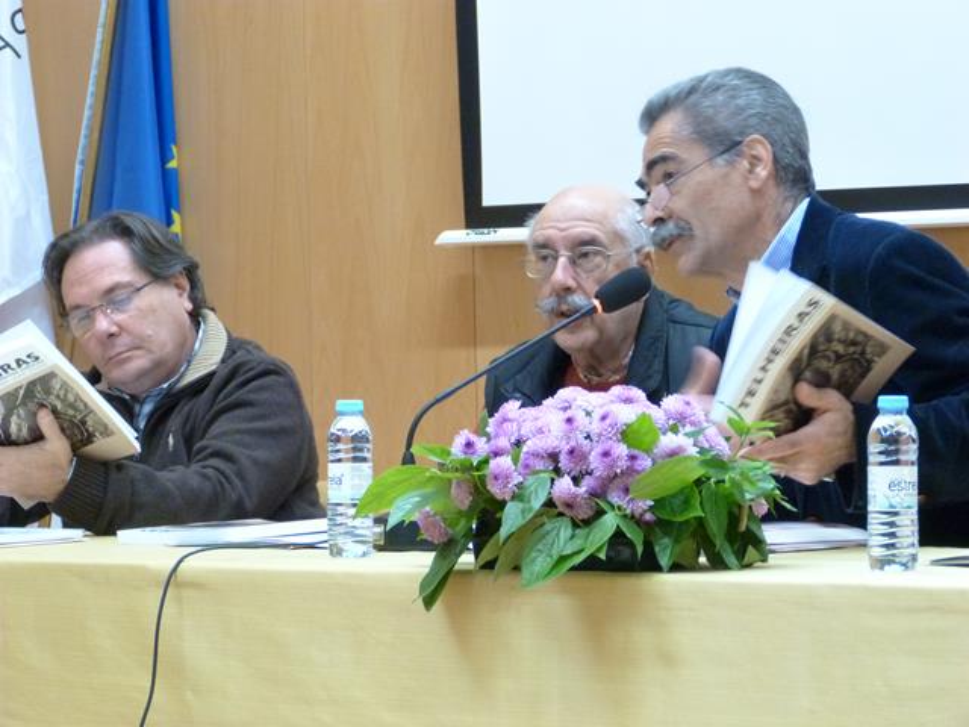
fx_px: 4199
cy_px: 364
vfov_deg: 9.9
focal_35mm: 150
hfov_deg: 13.2
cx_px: 484
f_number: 3.7
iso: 500
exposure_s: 1/15
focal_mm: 26.8
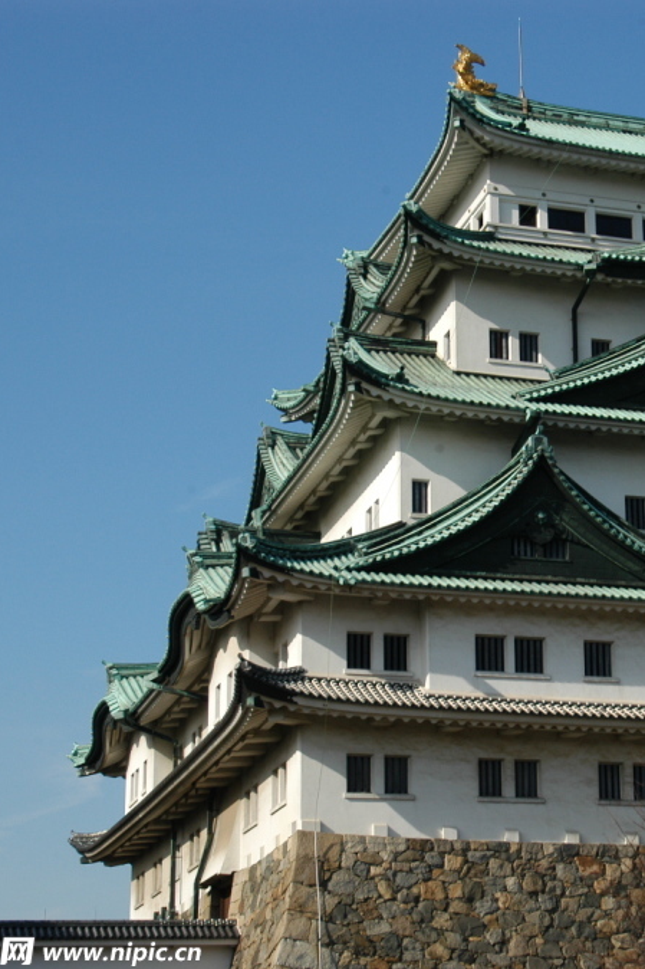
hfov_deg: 16.8
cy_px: 488
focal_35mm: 80
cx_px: 634
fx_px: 2144
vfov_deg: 25.4
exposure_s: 1/320
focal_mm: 35
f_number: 9
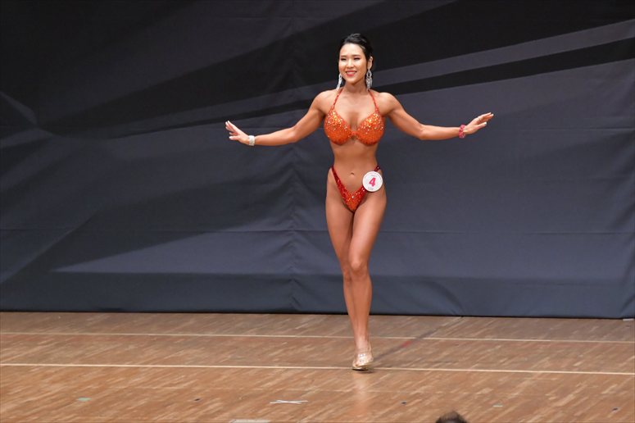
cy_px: 212
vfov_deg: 4.8
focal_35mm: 285
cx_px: 318
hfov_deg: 7.2
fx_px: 5025
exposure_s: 1/400
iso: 6400
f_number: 5.6
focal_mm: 190
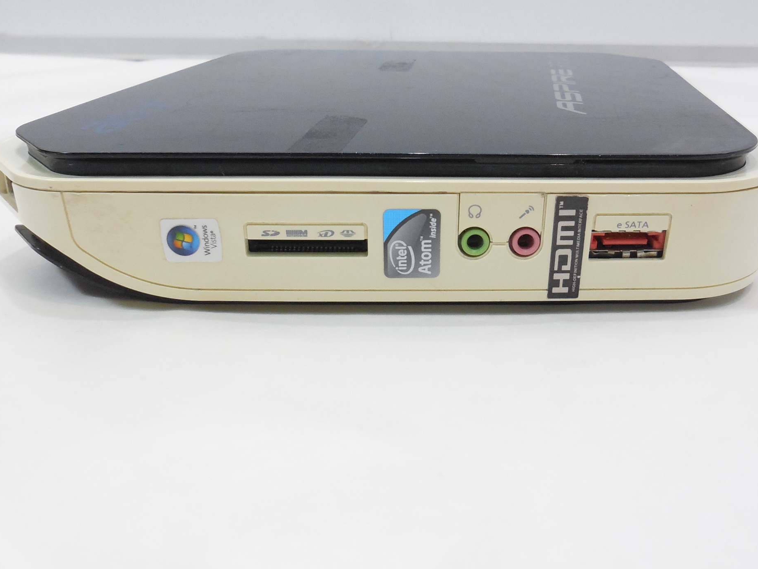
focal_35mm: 32
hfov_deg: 56.7
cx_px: 416
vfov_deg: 44.1
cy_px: 251
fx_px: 701
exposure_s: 1/250
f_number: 3.5
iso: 450
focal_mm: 4.6
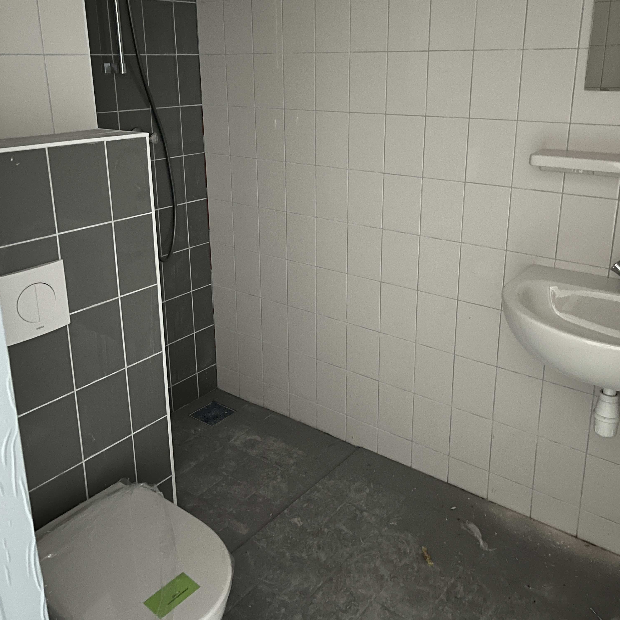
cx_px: 312
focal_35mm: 31
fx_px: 628
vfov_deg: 52.0
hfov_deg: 52.5
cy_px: 232
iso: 640
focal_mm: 5.1
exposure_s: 1/12
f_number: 1.6
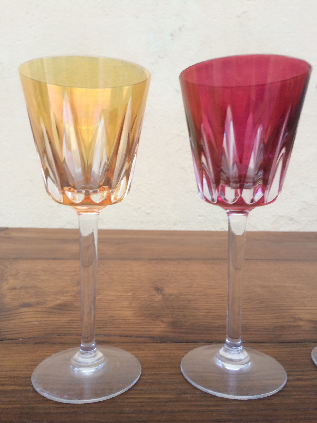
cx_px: 158
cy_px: 212
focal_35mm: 29
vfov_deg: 61.7
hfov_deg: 48.2
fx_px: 354
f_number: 2.2
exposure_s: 1/30
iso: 50
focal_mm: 4.15
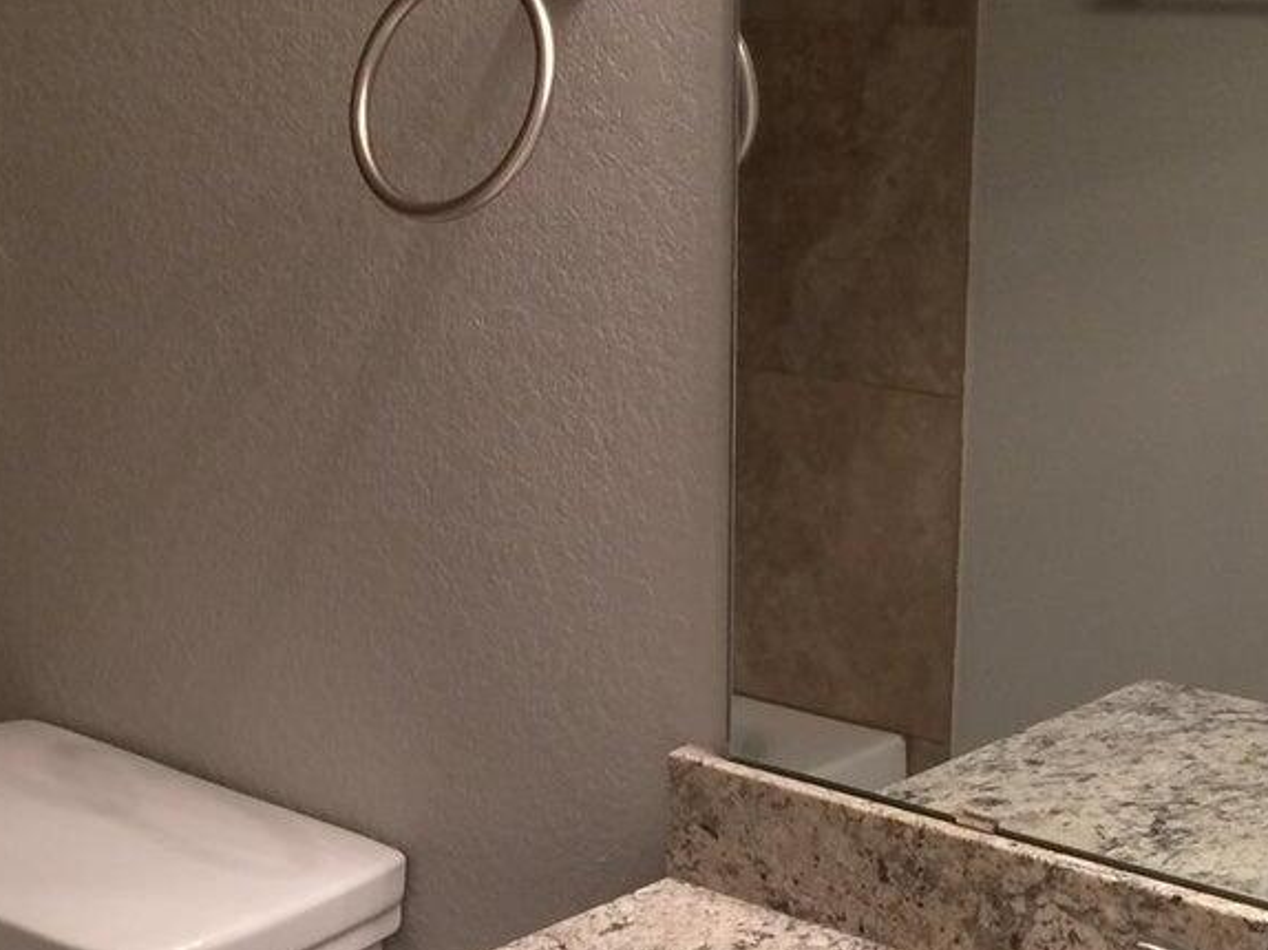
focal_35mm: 69
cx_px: 628
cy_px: 541
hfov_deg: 28.2
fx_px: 2526
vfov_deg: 21.3
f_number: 2.2
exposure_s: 1/30
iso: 100
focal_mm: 4.15
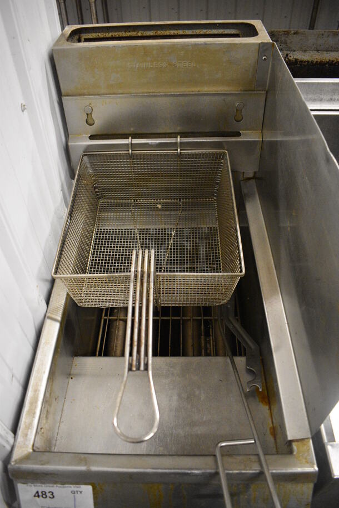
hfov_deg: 48.0
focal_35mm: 27
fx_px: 381
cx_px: 170
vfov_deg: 67.3
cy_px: 254
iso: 4500
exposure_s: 1/125
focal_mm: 18
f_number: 3.5
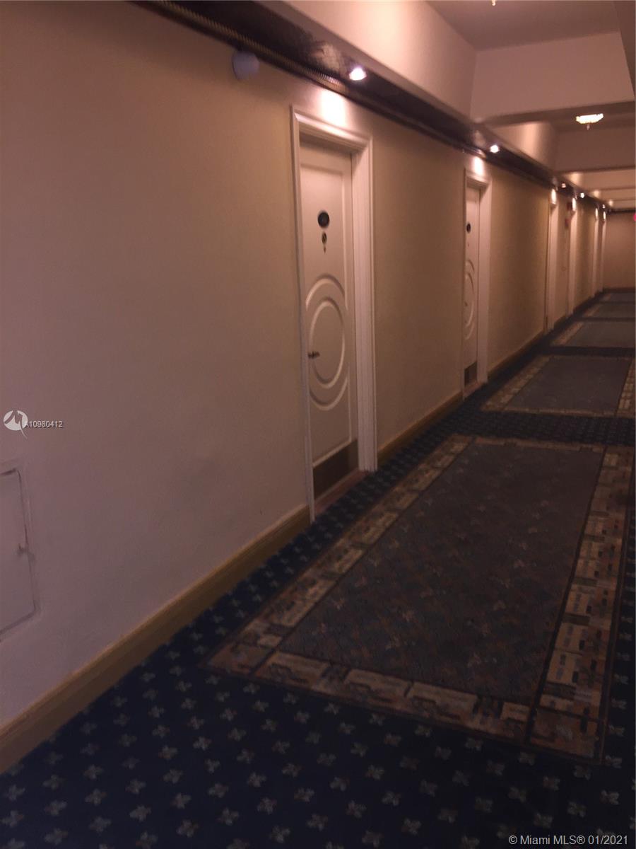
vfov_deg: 61.7
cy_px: 424
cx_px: 318
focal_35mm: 29
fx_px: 710
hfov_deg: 48.2
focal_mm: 4.15
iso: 80
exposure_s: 1/17
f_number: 2.2
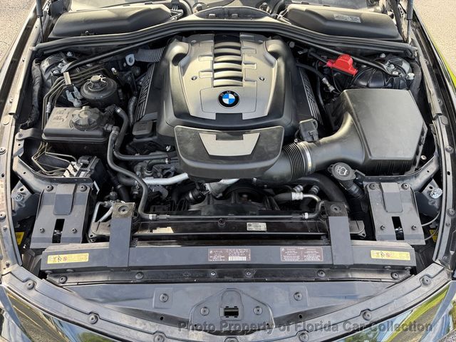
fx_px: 316
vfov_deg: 56.8
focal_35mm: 24
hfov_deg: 71.6
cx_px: 228
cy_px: 171
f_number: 1.78
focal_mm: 6.76
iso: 80
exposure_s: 1/198
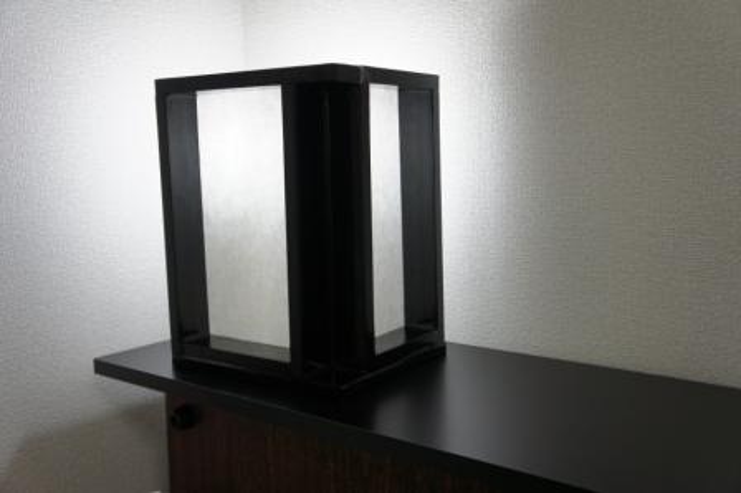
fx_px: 771
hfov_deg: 51.3
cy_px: 246
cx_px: 370
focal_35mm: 38
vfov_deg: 35.4
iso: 200
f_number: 4
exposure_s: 1/40
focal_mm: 25
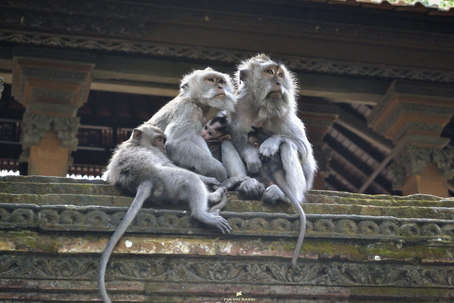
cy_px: 152
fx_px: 946
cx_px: 227
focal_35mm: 75
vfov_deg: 18.2
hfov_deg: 27.0
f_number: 5.6
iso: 4500
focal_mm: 50
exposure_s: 1/400
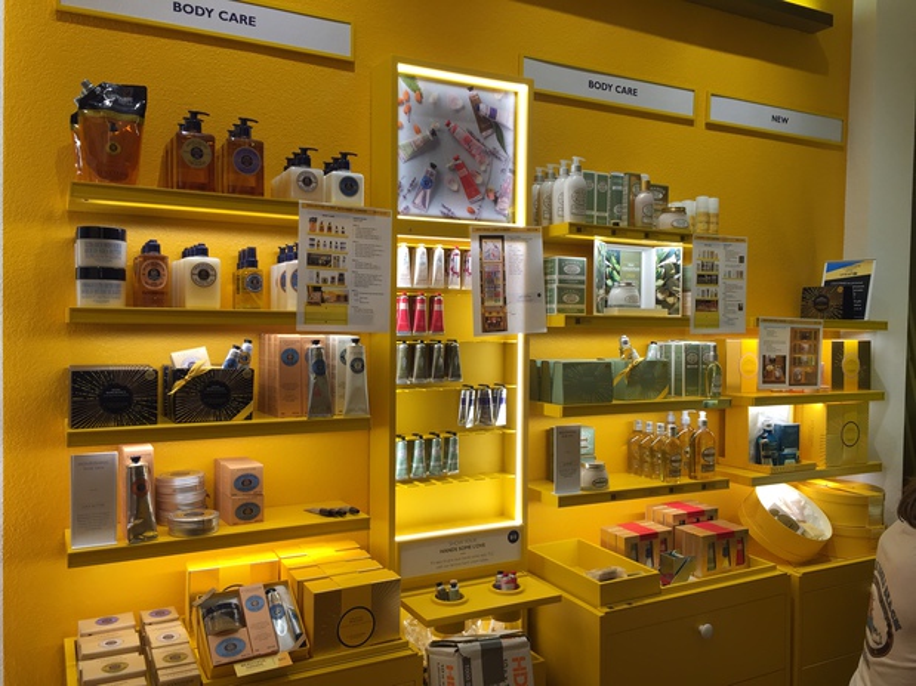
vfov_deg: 48.2
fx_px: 767
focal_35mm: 29
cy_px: 343
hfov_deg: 61.7
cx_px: 458
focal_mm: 4.15
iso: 50
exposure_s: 1/120
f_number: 2.2
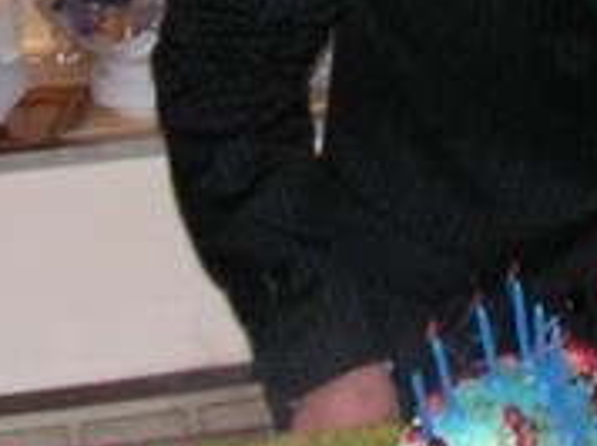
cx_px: 577
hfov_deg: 12.1
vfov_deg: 8.9
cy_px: -228
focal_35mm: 162
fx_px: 2790
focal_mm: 6
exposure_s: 1/40
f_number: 3.2
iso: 200
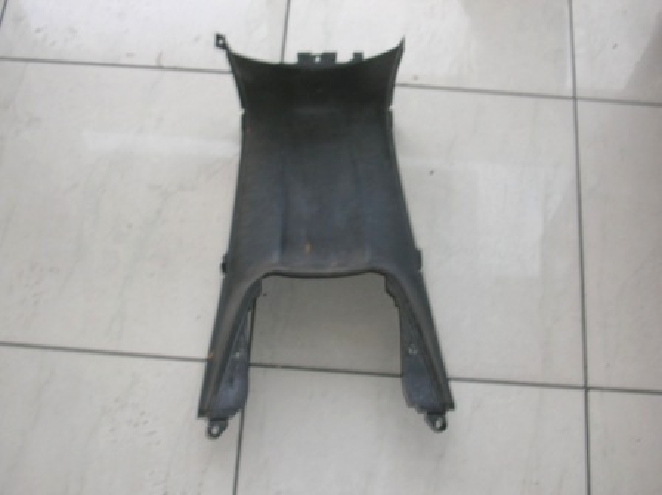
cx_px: 331
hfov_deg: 39.7
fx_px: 917
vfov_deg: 30.2
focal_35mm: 48
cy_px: 248
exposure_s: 1/30
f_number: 3.2
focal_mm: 8
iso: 50
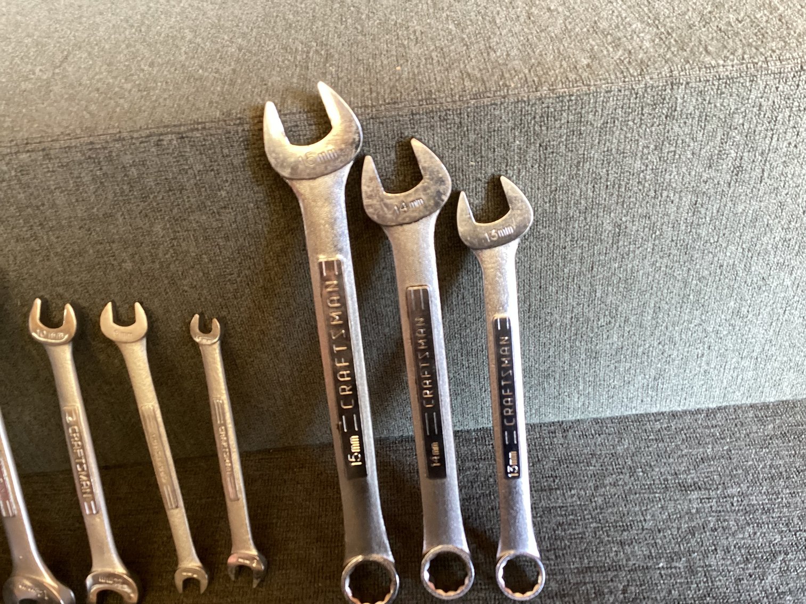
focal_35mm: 31
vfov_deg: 45.4
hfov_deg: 58.3
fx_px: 722
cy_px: 302
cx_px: 403
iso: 250
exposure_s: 1/50
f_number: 2.4
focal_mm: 3.3
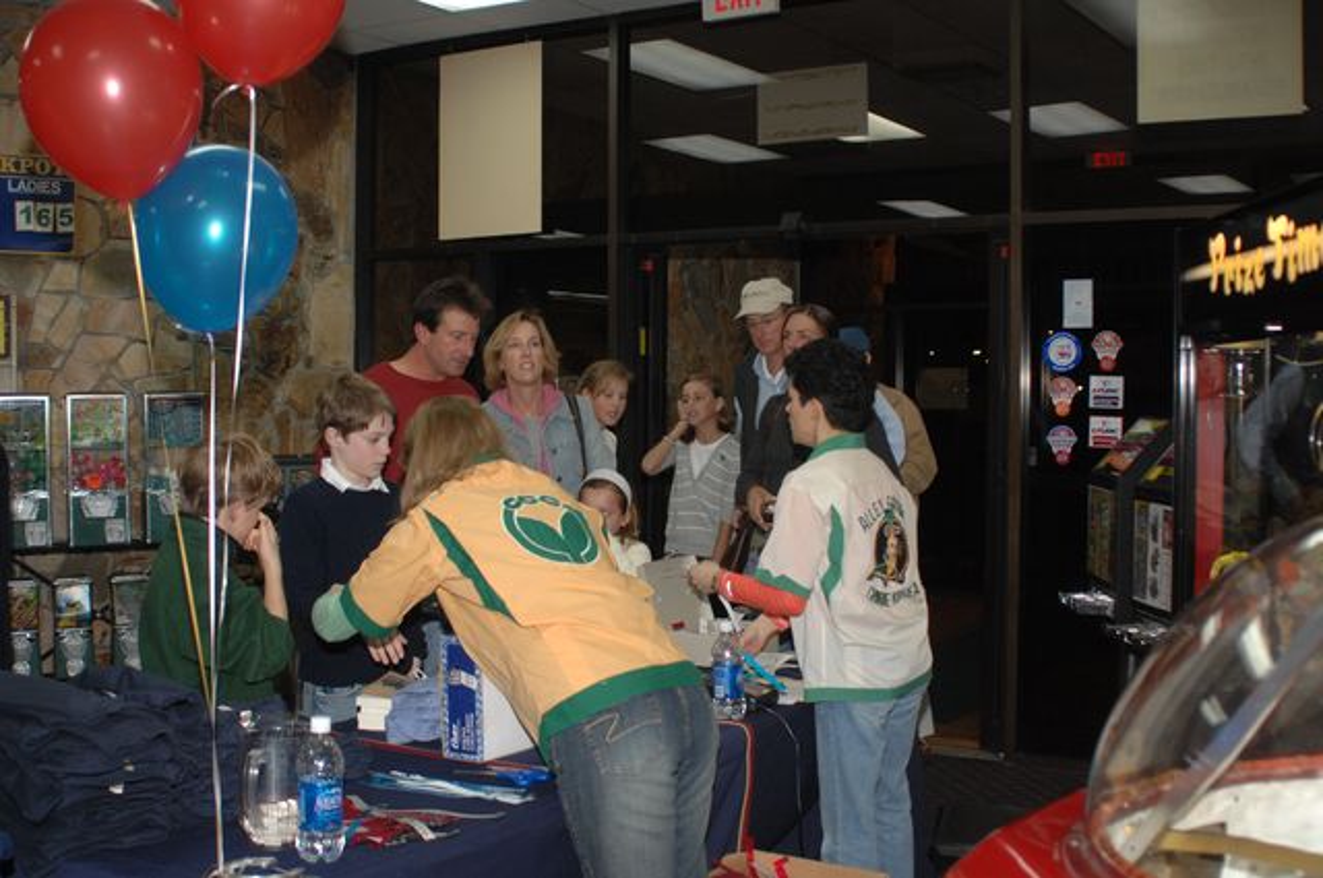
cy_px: 439
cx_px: 662
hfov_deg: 46.5
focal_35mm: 42
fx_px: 1542
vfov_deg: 31.8
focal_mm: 28
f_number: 3.5
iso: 400
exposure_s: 1/125
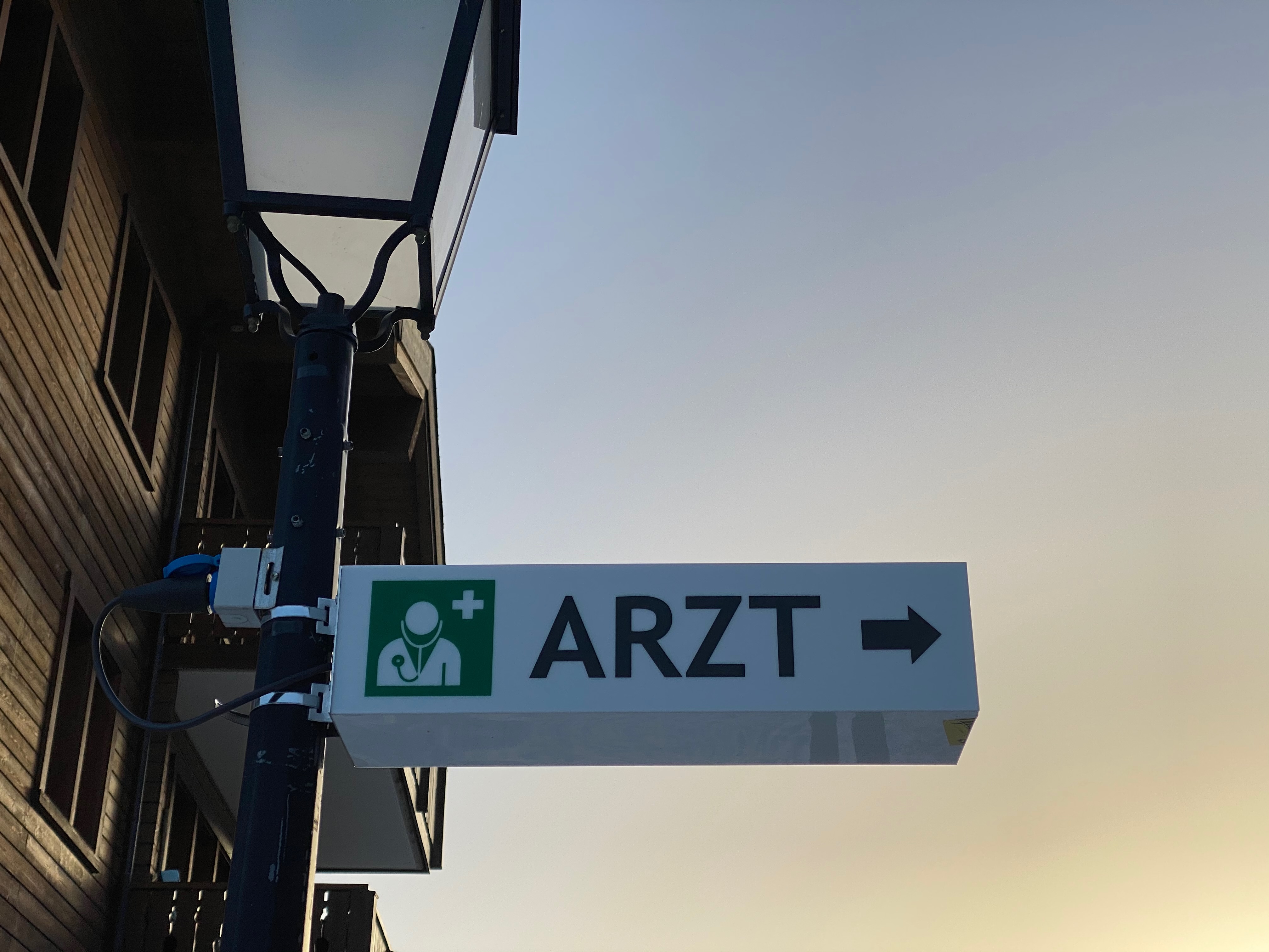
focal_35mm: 52
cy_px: 476
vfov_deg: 28.0
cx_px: 634
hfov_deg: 36.8
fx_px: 1906
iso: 20
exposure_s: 1/1370
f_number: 2
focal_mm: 6
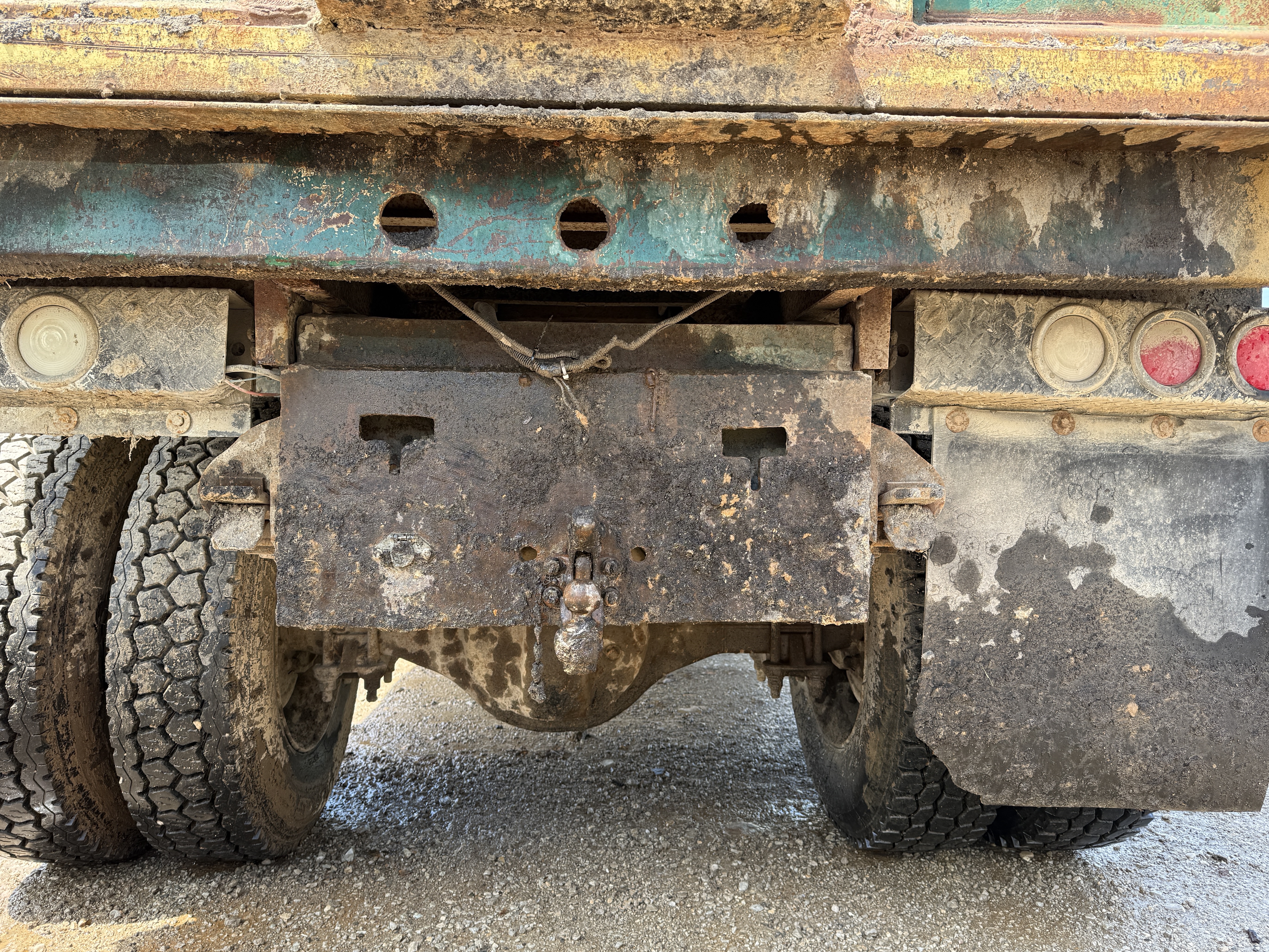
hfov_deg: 69.4
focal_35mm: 25
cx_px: 617
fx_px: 916
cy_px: 482
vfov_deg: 54.9
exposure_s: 1/333
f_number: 1.78
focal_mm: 6.76
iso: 80
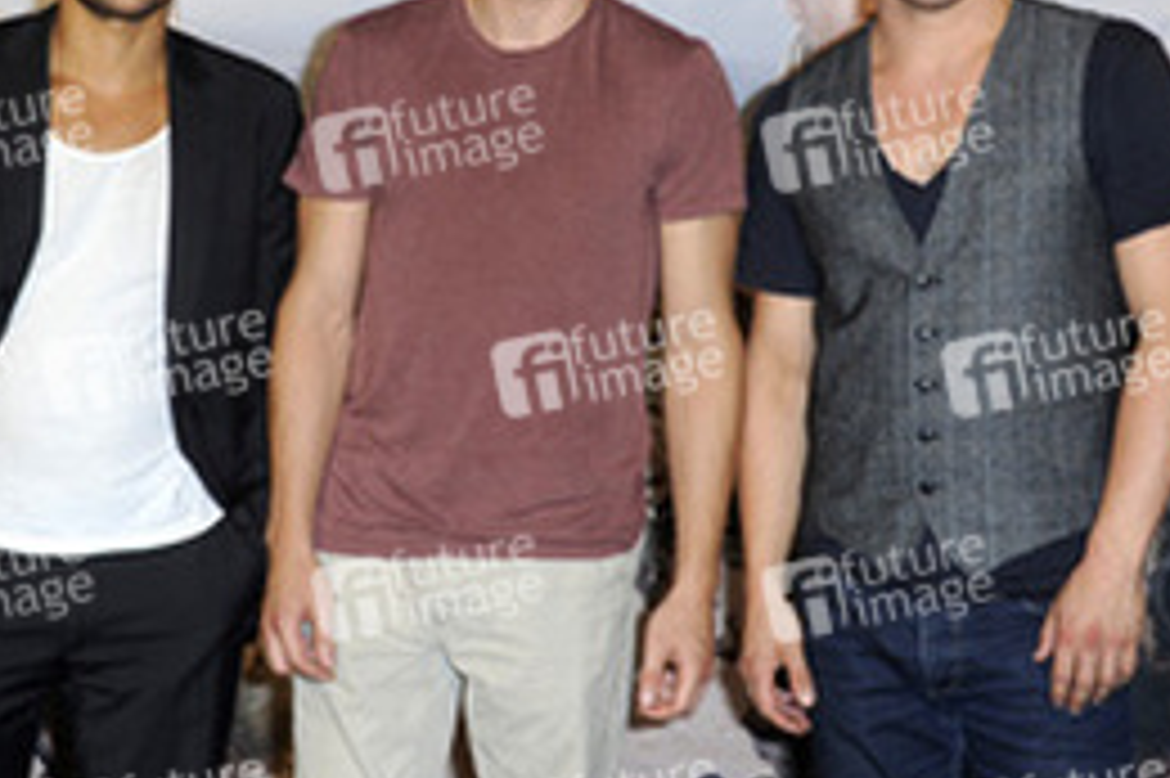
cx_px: 488
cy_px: 252
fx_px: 3150
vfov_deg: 14.1
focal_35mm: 97
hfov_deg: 21.0
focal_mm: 56
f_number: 5.6
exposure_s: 1/160
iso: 640
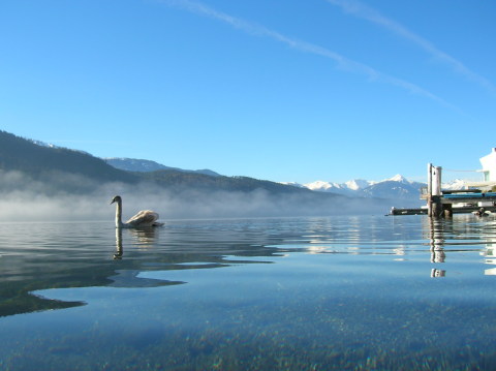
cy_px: 186
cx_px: 248
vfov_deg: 41.7
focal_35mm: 34
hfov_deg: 54.0
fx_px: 487
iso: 50
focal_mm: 5.7
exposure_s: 1/294
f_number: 4.9
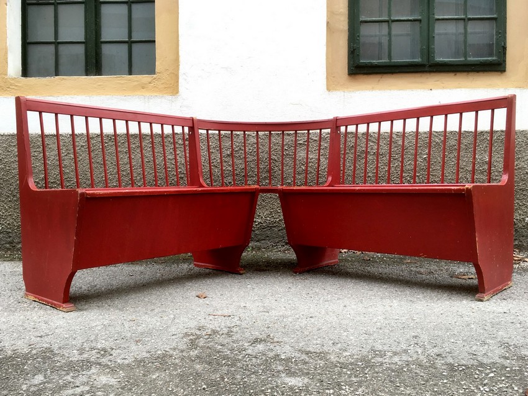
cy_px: 198
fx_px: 442
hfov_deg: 61.6
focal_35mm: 29
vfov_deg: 48.2
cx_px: 264
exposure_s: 1/131
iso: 25
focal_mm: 4.15
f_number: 2.2
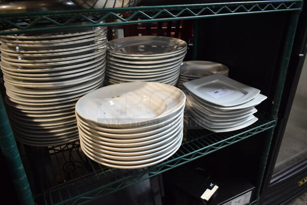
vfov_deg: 48.0
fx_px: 230
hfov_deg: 67.3
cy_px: 102
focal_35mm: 27
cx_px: 154
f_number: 3.5
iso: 560
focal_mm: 18
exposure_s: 1/30
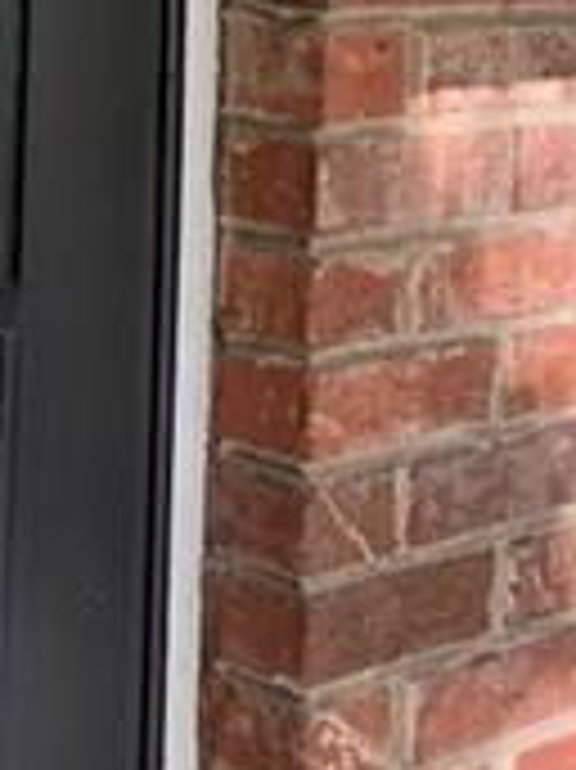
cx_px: -68
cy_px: -504
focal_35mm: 117
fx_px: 2599
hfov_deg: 12.4
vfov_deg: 15.1
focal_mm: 4.25
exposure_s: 1/110
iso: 100
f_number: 1.8
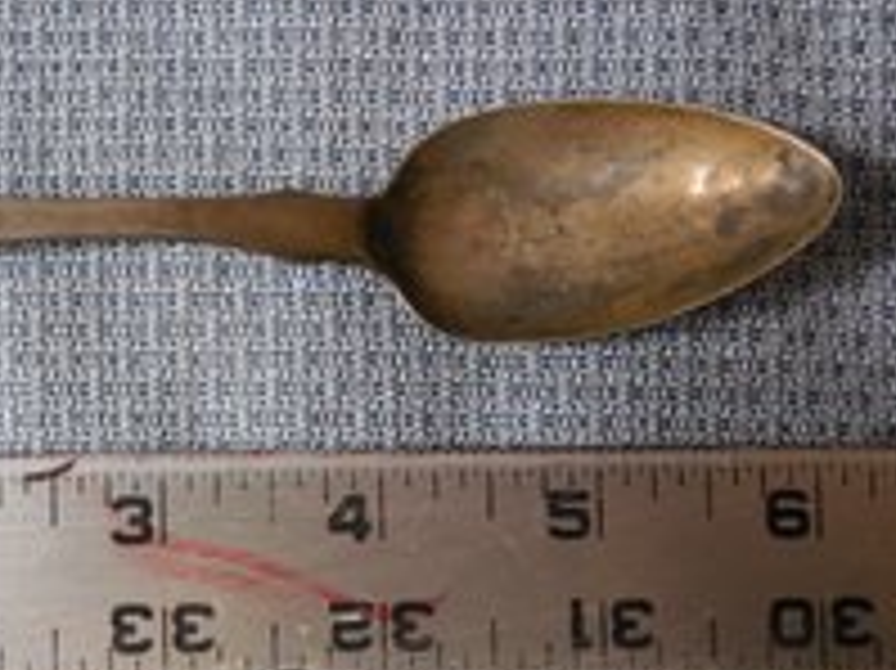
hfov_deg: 41.6
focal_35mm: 43
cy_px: 380
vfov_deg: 33.5
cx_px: 155
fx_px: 1112
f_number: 3.3
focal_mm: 4.5
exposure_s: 1/60
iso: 800
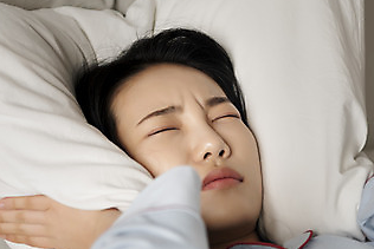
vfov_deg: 12.9
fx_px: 1102
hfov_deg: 19.2
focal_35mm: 106
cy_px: 114
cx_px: 152
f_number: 3.5
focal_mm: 56
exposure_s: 1/125
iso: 400
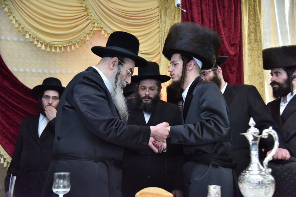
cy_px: 98
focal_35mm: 48
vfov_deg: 28.1
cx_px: 148
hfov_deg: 41.1
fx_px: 395
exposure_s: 1/125
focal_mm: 48
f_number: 4
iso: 2000
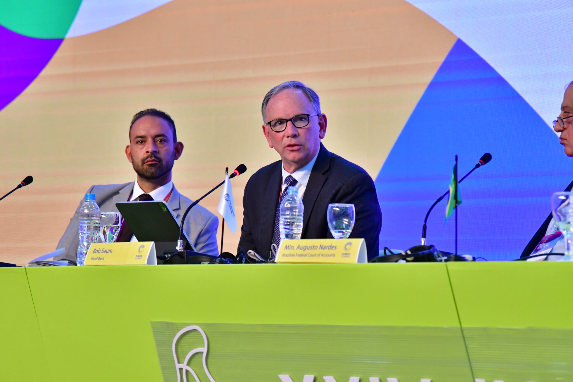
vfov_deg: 7.6
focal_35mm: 180
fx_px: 2865
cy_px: 191
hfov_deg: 11.4
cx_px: 286
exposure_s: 1/200
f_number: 4
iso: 2500
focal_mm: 120
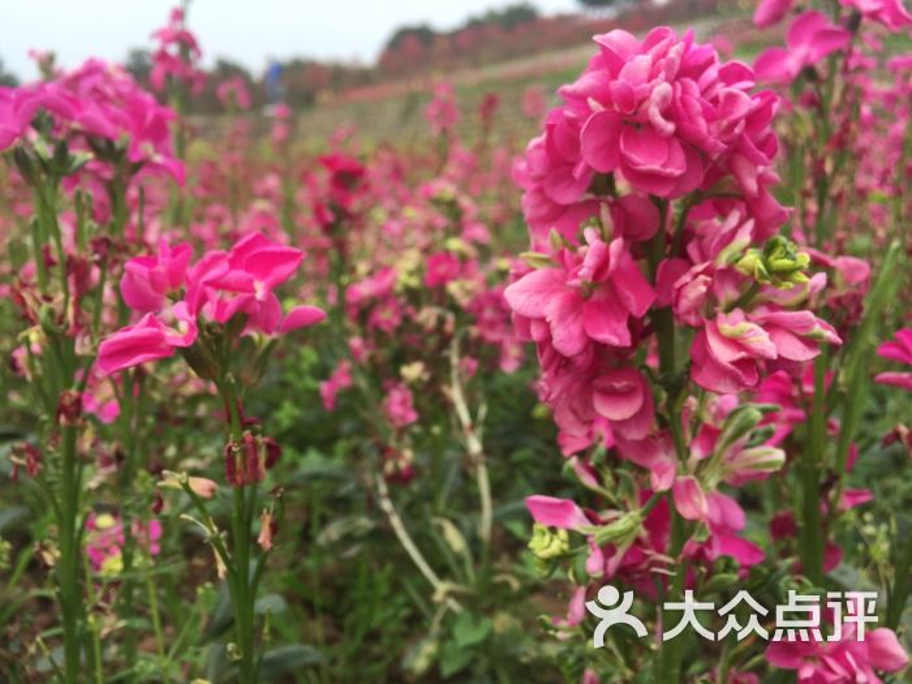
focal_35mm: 29
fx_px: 764
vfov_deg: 48.2
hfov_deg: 61.7
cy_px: 342
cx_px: 456
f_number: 2.2
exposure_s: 1/628
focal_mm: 4.15
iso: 32
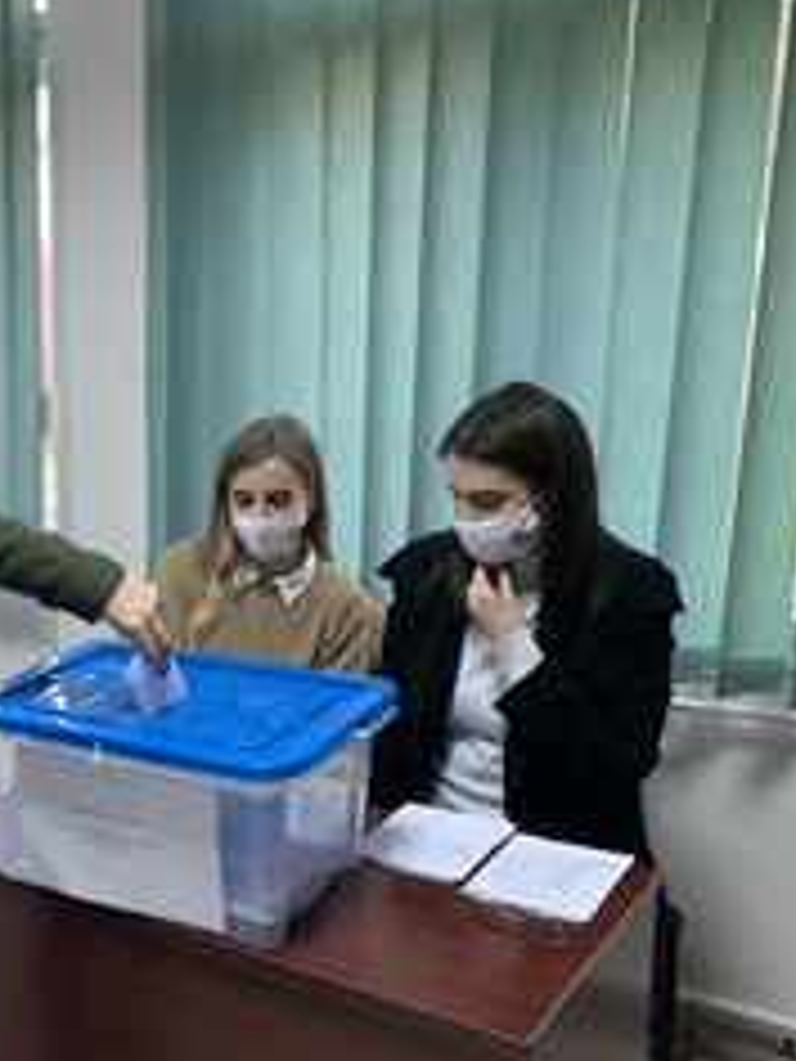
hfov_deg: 30.7
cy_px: 609
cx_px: -36
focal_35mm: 43
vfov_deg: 43.7
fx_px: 1318
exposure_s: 1/50
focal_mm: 4.25
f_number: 1.8
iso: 200
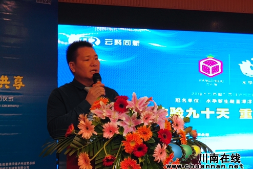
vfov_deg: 16.9
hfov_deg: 25.0
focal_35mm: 81
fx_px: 570
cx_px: 126
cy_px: 75
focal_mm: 3.95
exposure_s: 1/100
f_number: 1.8
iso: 125
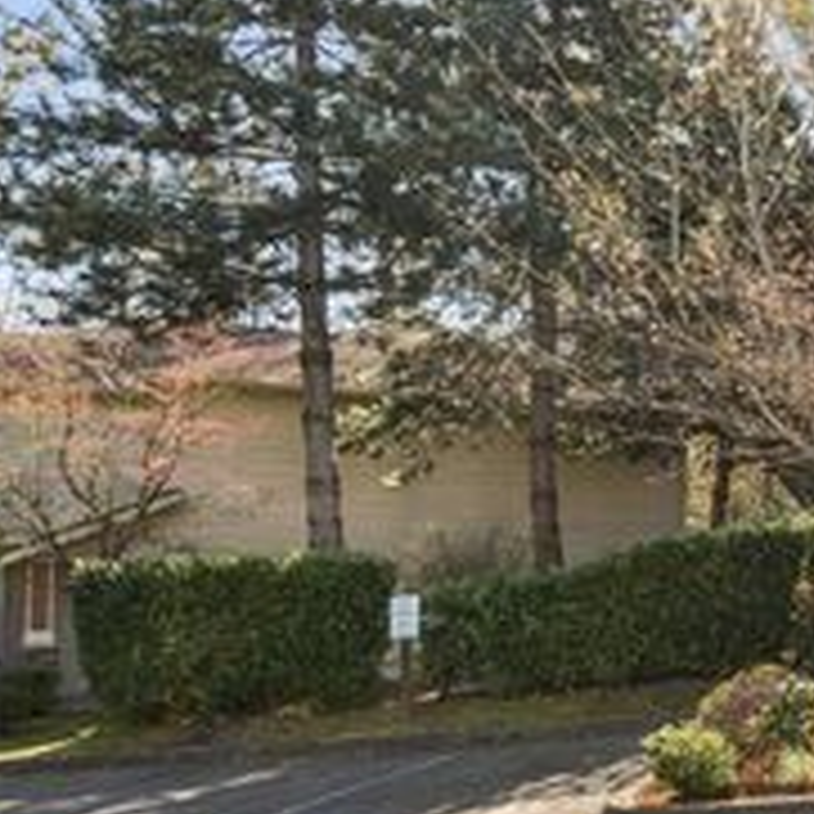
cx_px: 1120
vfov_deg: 35.3
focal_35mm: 48
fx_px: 1266
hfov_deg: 27.9
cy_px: 551
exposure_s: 1/80
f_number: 9
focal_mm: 13.5
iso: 250
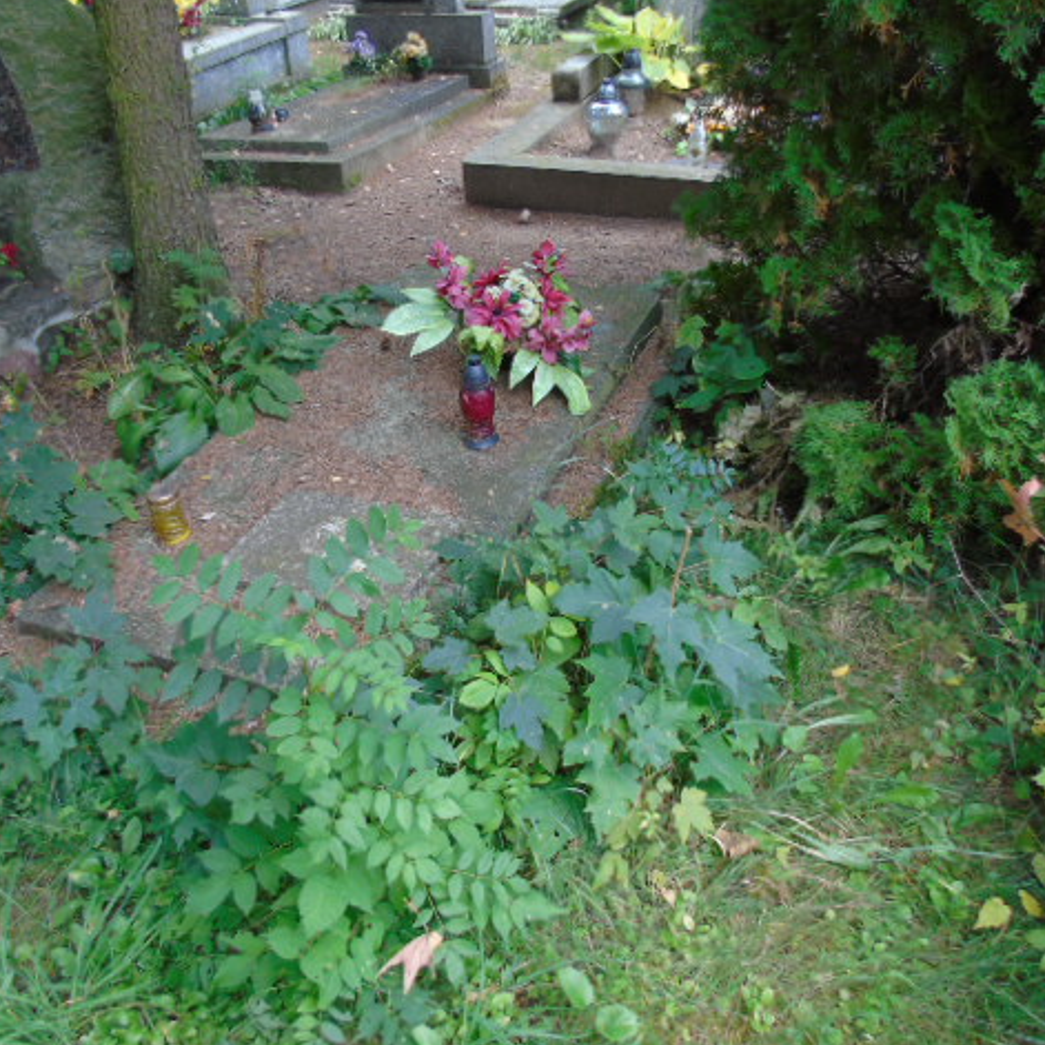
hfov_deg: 54.0
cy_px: 515
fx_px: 1025
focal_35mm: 30
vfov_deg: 54.0
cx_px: 495
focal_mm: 4.4
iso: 80
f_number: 3.4
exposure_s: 1/50
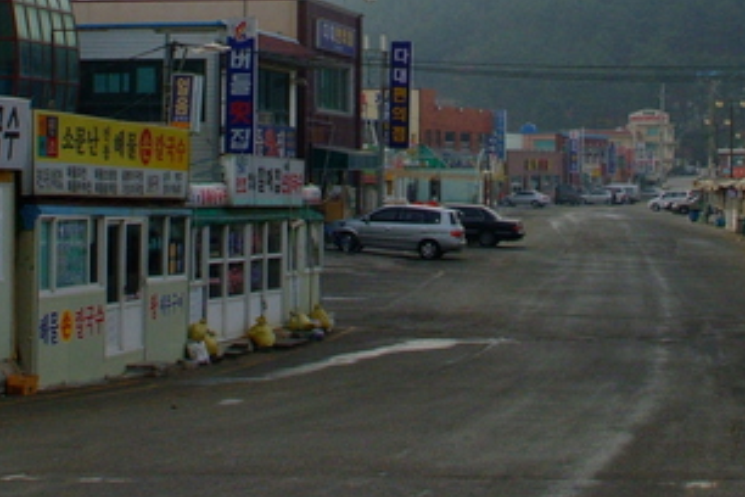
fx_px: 1987
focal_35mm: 96
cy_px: 37
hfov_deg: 21.2
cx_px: 488
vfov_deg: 14.1
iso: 800
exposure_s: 1/500
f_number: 11
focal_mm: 28
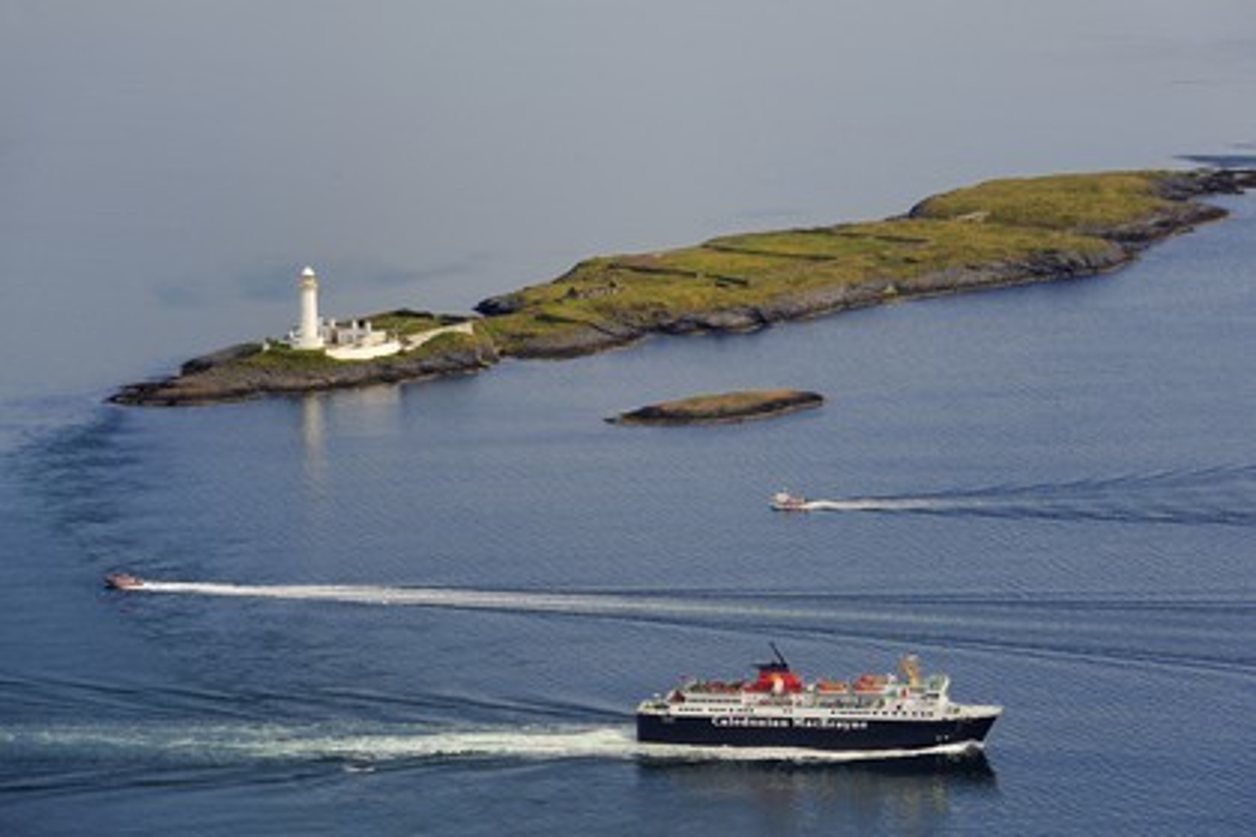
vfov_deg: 6.9
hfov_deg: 10.3
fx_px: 6977
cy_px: 418
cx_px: 628
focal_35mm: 200
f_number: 7.1
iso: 200
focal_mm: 200
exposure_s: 1/640
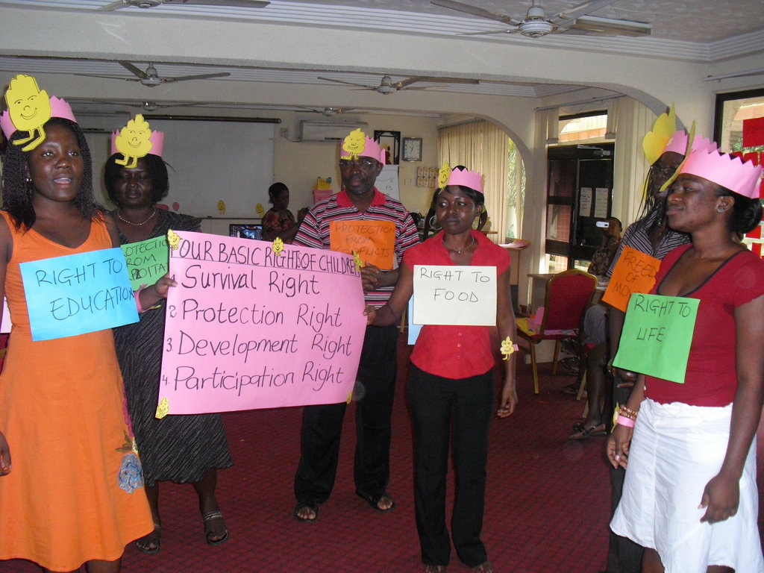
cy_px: 286
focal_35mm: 36
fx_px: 795
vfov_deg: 39.7
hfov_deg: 51.4
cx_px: 382
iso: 400
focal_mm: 6.3
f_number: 3.1
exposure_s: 1/60
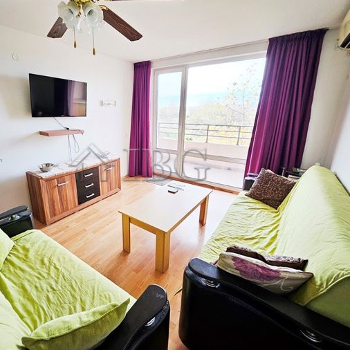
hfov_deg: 86.3
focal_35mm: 16
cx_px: 139
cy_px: 169
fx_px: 183
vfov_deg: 87.4
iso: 50
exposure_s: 1/50
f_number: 2.2
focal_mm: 1.7
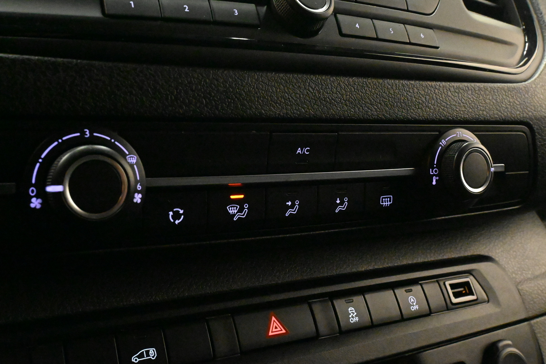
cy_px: 182
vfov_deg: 34.2
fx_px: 591
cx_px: 273
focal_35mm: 39
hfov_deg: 49.6
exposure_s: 1/40
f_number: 11
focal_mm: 26
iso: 25600
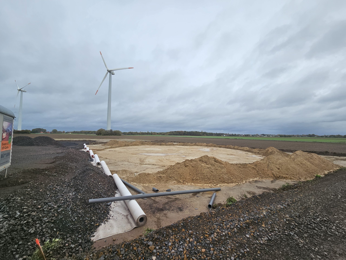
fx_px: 130
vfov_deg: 89.9
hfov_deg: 106.2
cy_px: 130
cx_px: 173
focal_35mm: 13
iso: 50
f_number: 2.2
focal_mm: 2.2
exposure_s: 1/2289
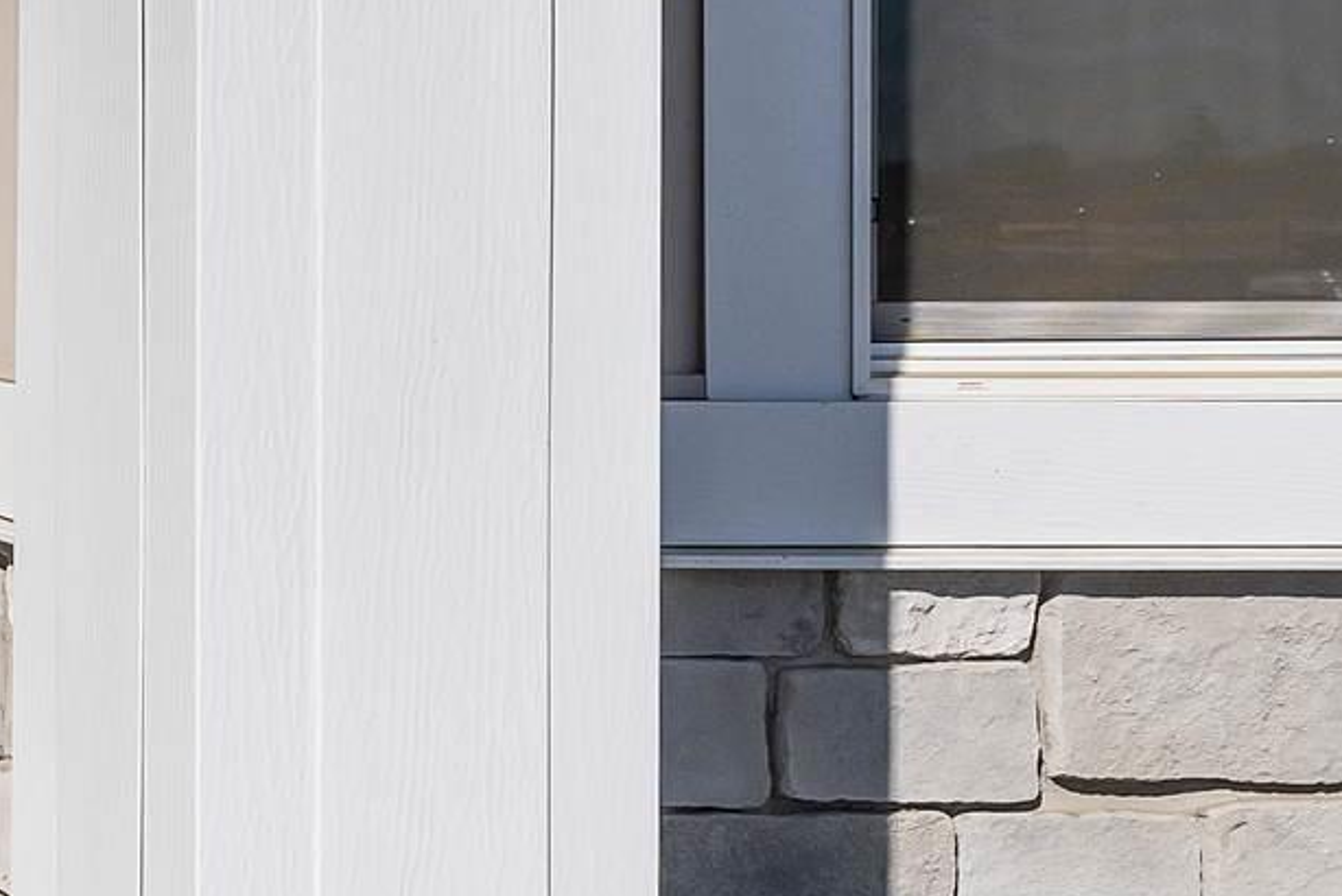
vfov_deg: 19.3
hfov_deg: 21.2
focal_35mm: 70
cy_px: 221
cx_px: -966
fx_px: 2611
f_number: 8
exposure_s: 1/1000
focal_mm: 14
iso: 200
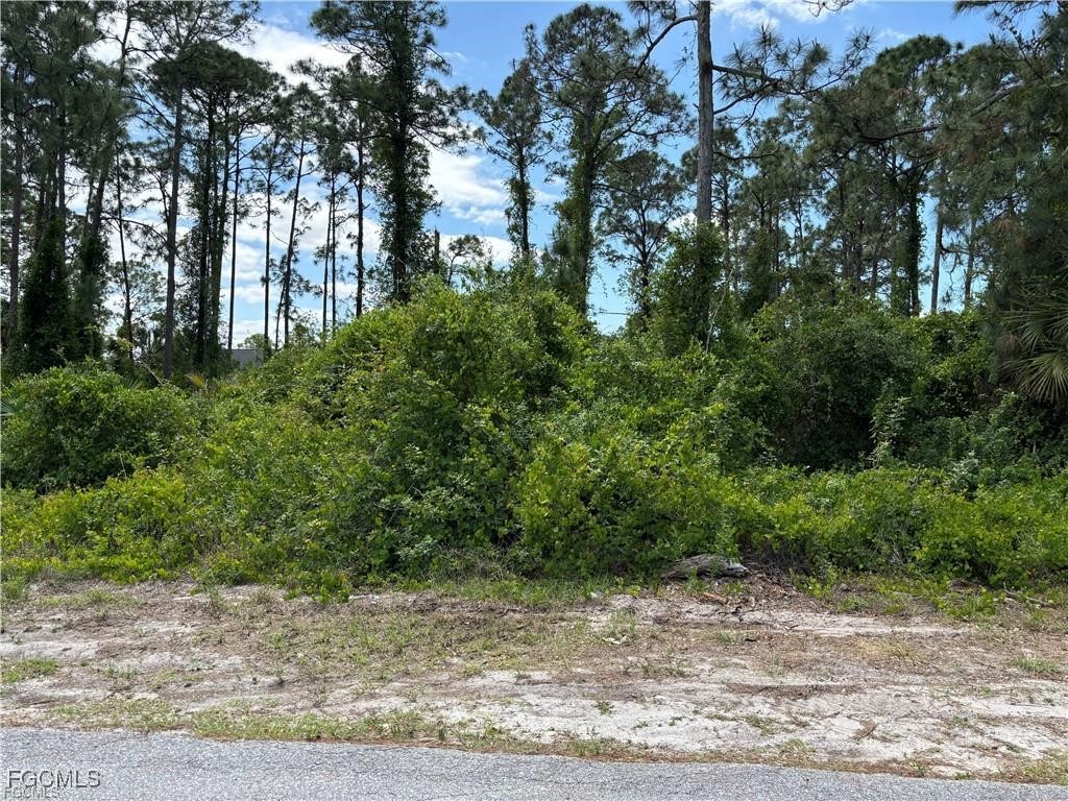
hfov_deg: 67.3
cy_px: 400
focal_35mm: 26
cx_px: 534
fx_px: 802
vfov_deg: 53.1
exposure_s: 1/1248
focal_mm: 5.96
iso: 50
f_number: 1.6
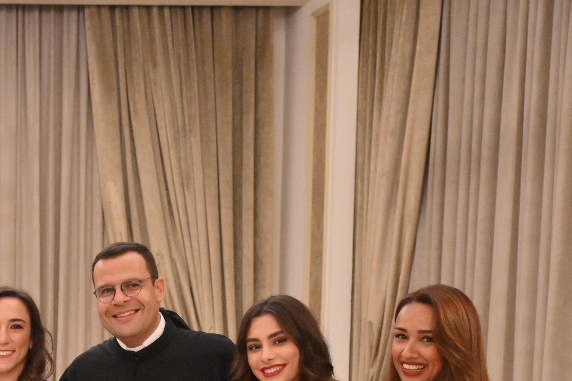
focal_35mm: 108
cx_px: -235
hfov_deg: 17.4
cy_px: 508
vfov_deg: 12.3
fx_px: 1715
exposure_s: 1/100
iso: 5000
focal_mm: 38
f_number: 5.6
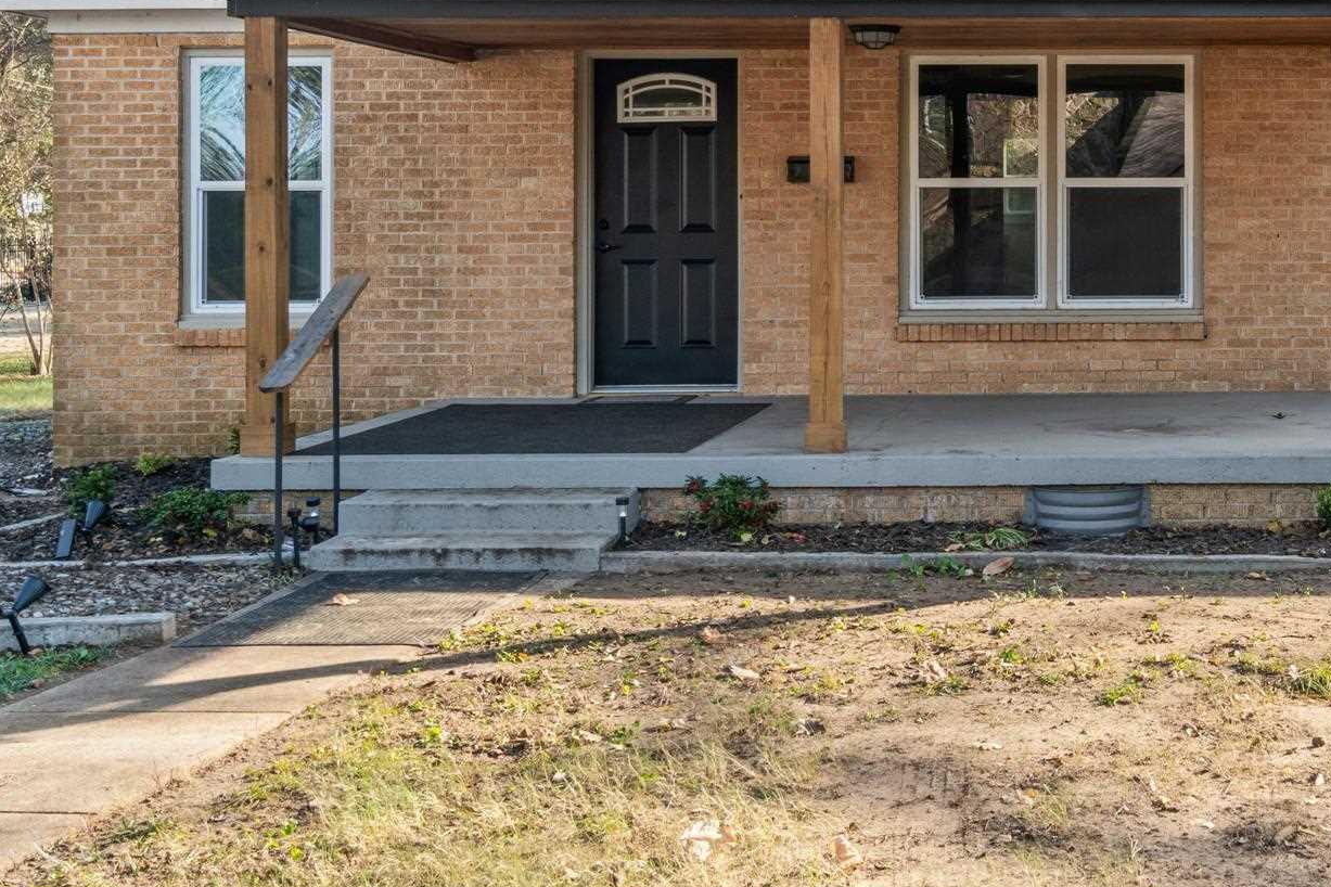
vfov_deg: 24.3
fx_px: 2033
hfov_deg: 33.7
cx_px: 1268
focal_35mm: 55
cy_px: 220
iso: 250
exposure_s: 1/30
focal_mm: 18
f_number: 9
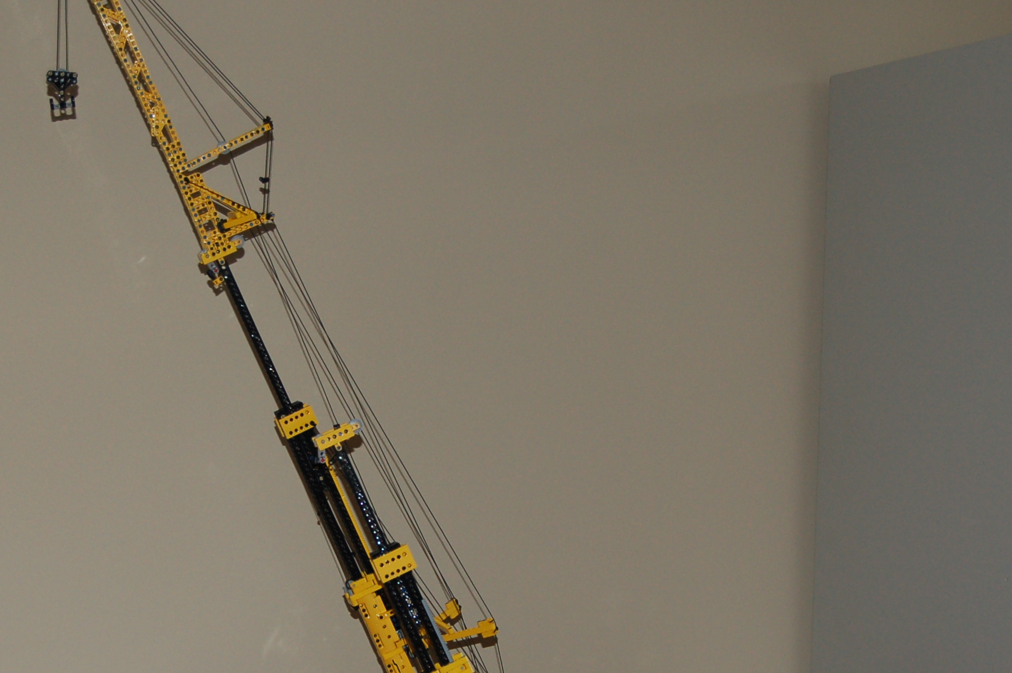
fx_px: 2186
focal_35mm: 78
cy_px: 458
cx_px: 383
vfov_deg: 17.4
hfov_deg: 26.0
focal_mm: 31
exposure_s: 1/60
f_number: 4.5
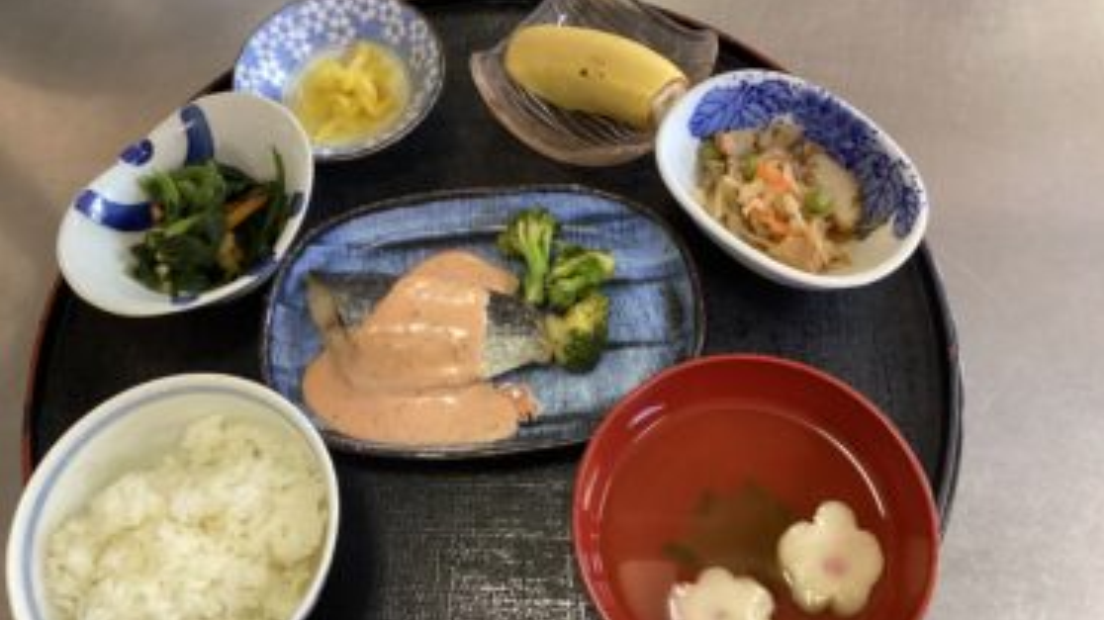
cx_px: 553
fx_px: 995
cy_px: 334
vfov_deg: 34.6
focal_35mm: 34
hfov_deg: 58.0
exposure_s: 1/50
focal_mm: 3.3
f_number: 2.4
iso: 320
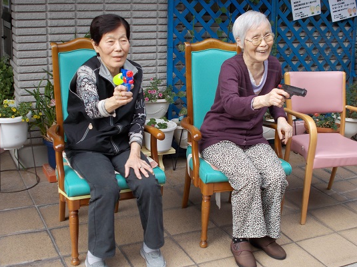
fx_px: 526
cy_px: 133
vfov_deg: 28.5
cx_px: 176
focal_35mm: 51
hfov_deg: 37.5
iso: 80
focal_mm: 9
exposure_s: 1/40
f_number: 4.5
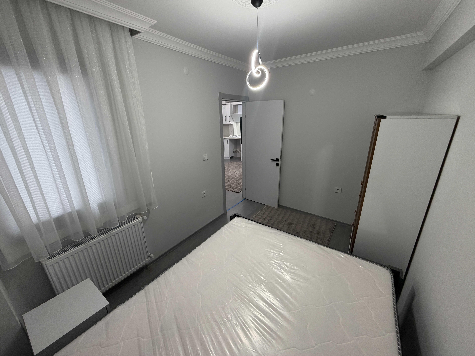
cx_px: 238
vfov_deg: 85.7
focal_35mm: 14
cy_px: 178
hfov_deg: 102.1
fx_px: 192
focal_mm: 2.22
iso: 200
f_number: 2.2
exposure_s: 1/50
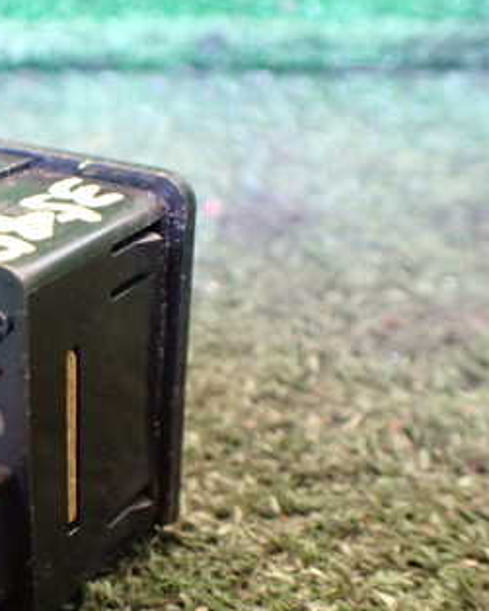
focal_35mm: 56
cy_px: 352
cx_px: -62
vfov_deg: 33.5
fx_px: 1014
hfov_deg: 25.0
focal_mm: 5.4
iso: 800
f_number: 2.3
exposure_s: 1/30
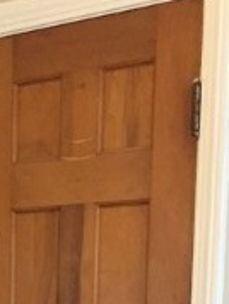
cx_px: -183
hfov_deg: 11.1
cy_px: 487
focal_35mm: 125
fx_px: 1100
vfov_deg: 14.4
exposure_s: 1/15
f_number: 2.2
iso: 125
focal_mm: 4.15
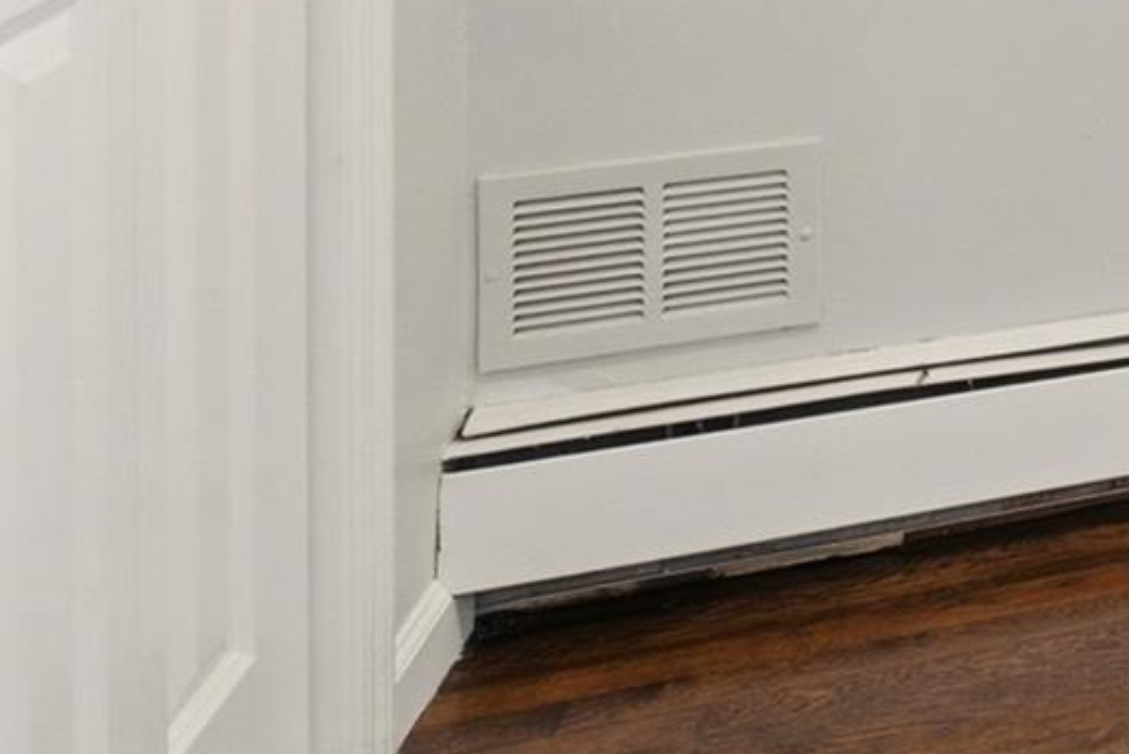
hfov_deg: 21.1
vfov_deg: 17.8
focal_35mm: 63
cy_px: -560
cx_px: 2047
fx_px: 1976
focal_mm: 16
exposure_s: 1/60
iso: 250
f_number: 9
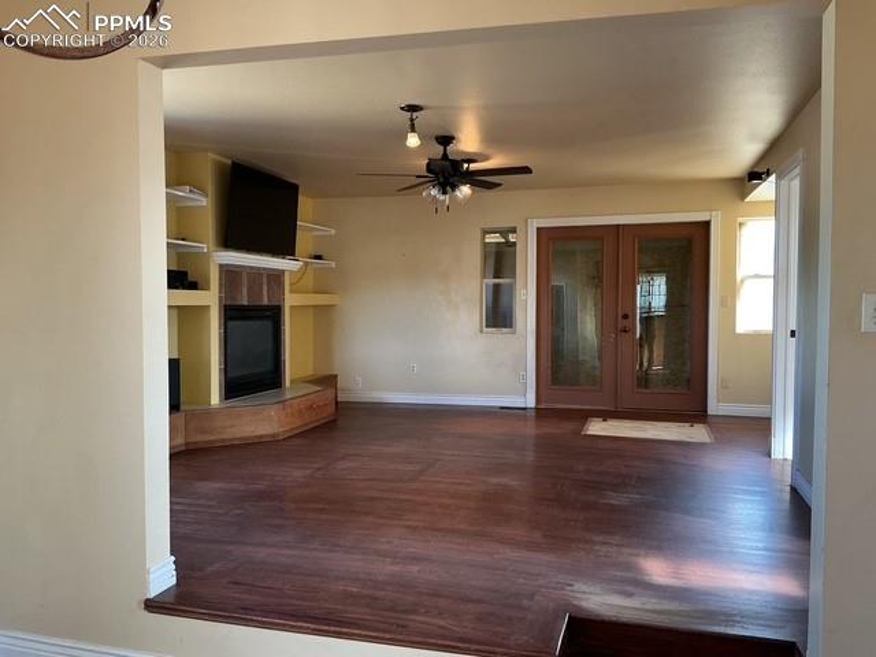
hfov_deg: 61.7
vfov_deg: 48.2
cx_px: 438
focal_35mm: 29
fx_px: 734
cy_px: 328
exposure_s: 1/60
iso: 100
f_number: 1.8
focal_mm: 3
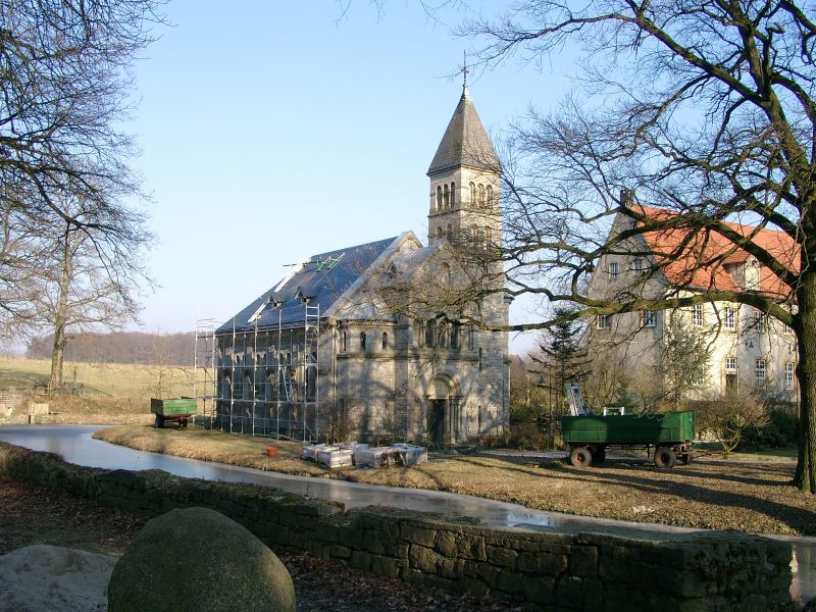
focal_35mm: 38
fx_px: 896
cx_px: 408
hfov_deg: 49.0
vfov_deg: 37.7
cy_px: 306
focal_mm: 8.02
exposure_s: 1/322
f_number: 4
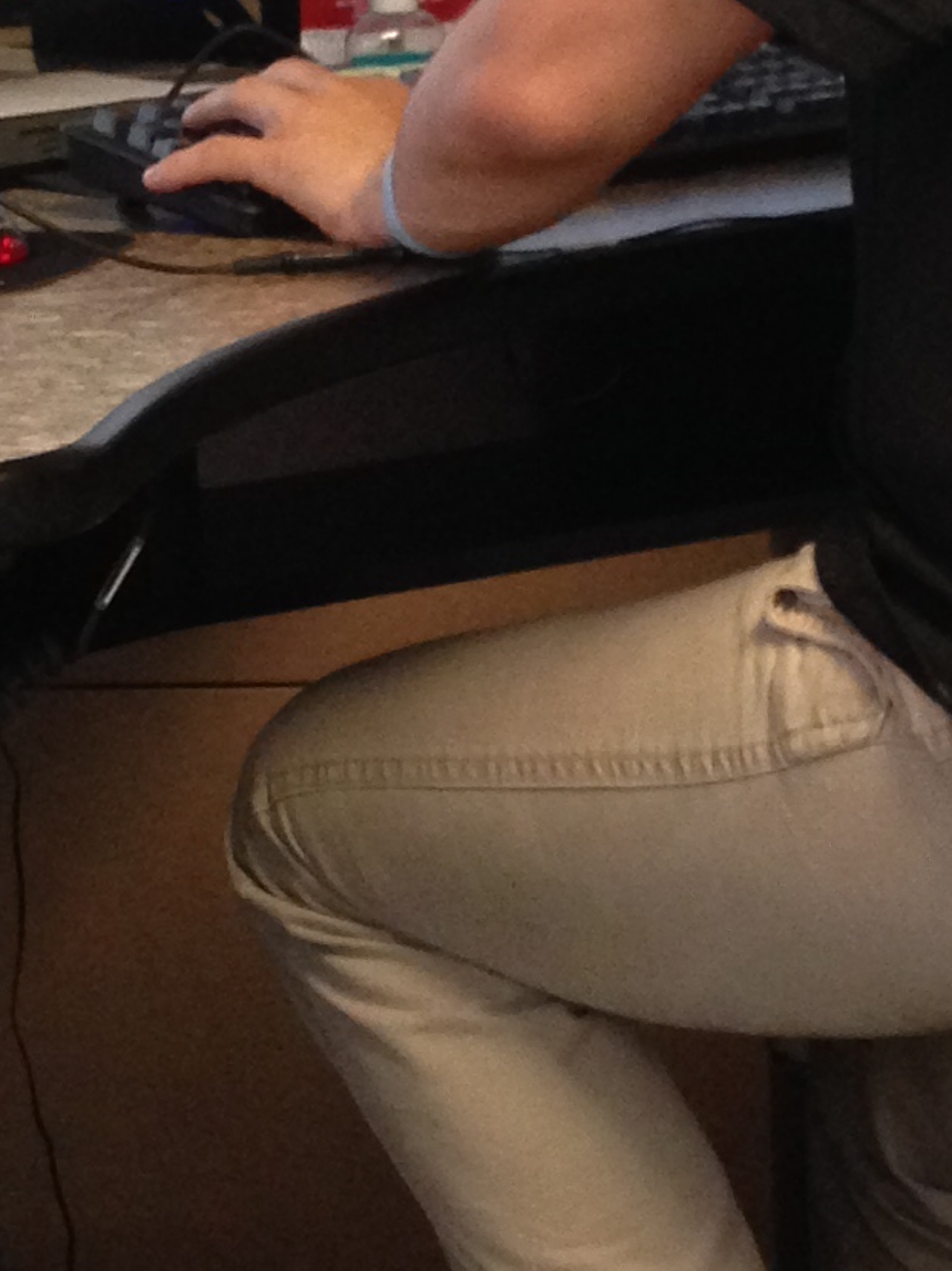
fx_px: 4771
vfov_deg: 15.2
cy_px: 770
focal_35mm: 130
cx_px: 579
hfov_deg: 11.4
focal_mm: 4.12
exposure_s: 1/20
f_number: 2.4
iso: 250
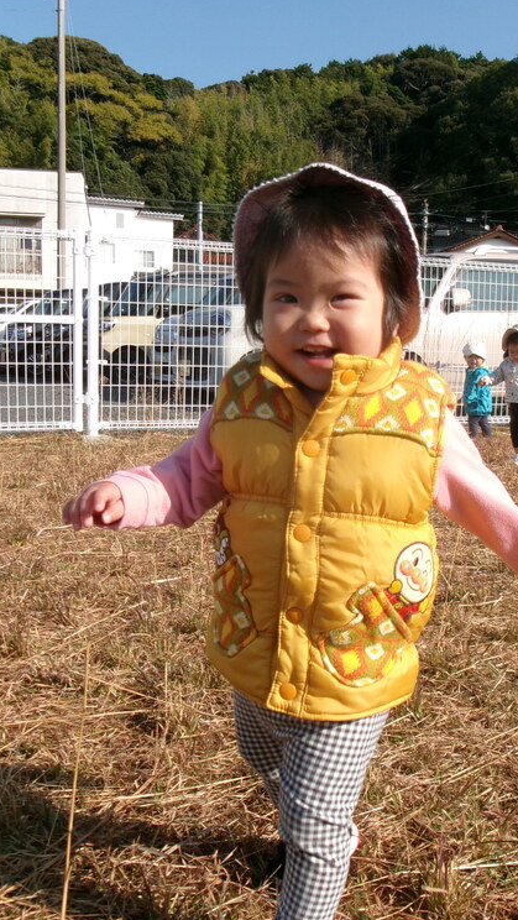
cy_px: 460
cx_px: 276
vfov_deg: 49.4
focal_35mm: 41
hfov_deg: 29.0
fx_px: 1000
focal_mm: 5.1
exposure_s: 1/800
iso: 100
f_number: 3.9
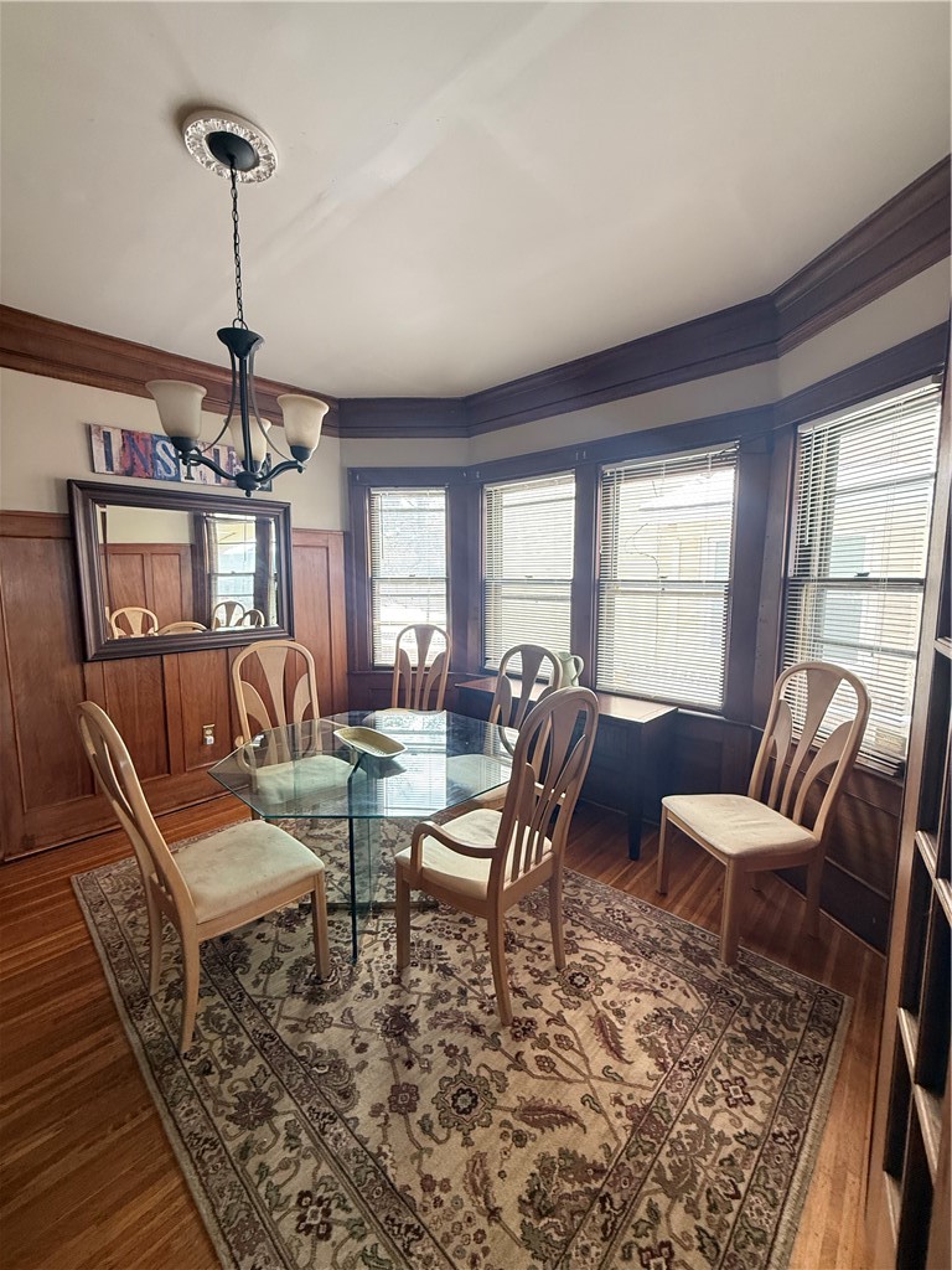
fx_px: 513
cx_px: 476
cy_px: 635
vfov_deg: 102.1
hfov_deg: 85.7
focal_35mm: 14
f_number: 2.2
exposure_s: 1/69
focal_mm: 2.22
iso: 400
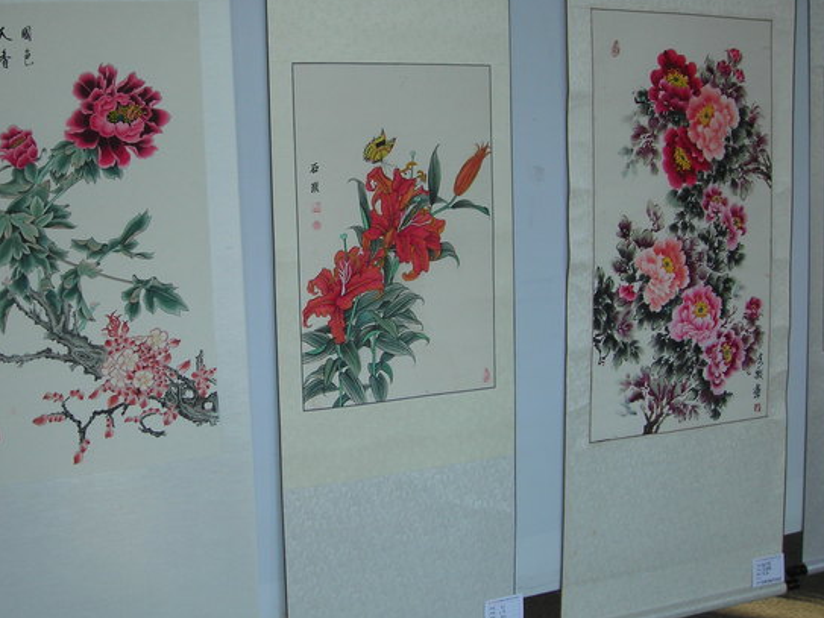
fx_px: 1166
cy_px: 242
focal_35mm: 49
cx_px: 335
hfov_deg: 38.8
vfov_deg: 29.6
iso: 50
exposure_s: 1/57
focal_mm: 6.3
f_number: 3.2
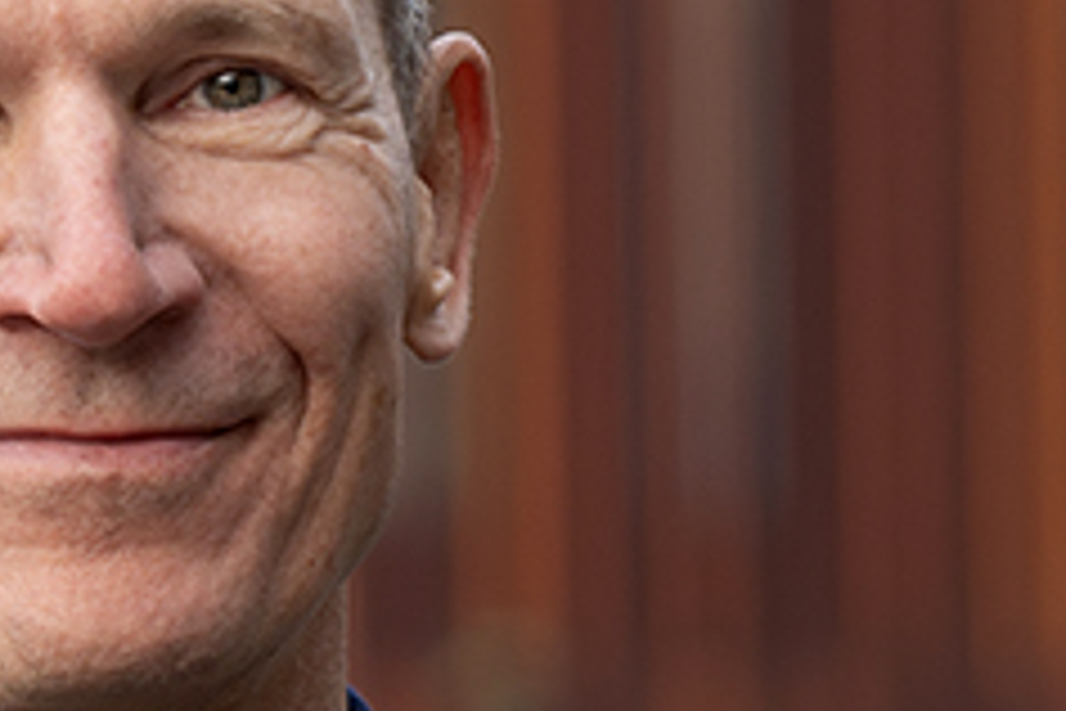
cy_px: 760
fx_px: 16433
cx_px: 180
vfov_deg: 2.5
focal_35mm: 555
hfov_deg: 3.7
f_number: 4.5
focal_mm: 122
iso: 1250
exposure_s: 1/400
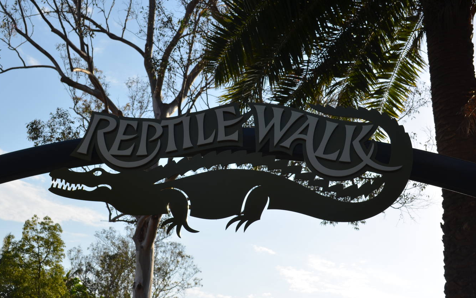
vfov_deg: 25.3
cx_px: 234
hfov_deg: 39.6
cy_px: 158
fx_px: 662
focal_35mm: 51
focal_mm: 28
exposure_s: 1/320
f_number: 8
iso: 100
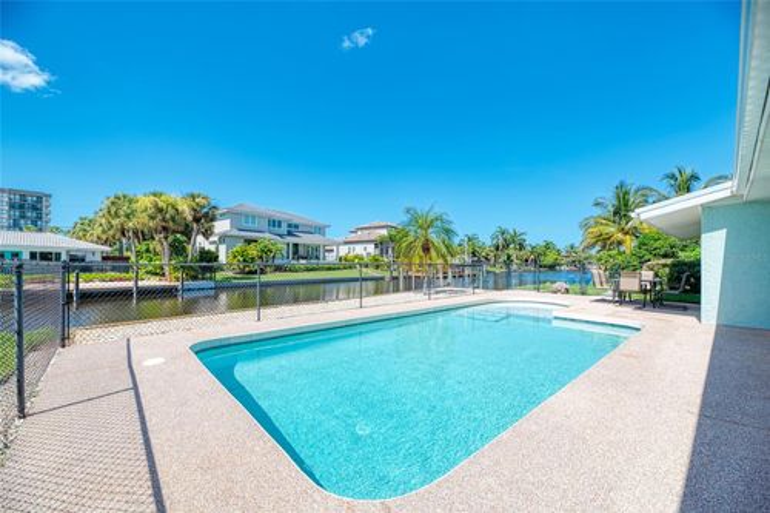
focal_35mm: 14
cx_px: 385
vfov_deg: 81.2
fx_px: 299
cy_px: 256
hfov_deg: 104.3
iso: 250
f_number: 7.1
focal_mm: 14
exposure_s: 1/200
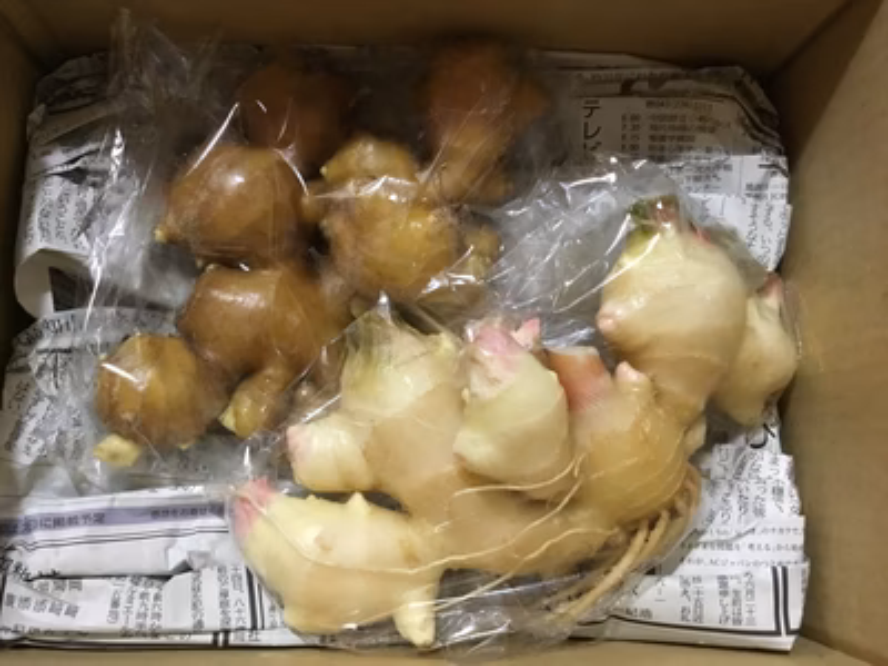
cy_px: 333
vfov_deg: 45.4
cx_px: 444
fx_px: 795
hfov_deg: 58.4
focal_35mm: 31
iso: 200
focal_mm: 3.3
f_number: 2.4
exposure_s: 1/15
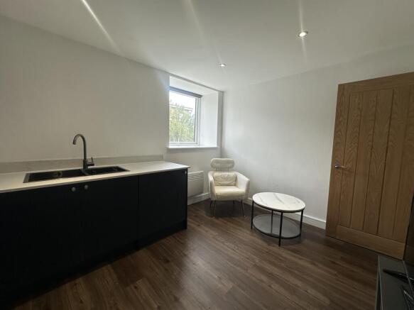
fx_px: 167
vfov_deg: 85.7
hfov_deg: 102.1
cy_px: 155
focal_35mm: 14
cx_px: 207
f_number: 2.2
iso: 50
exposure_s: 1/99
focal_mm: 2.22
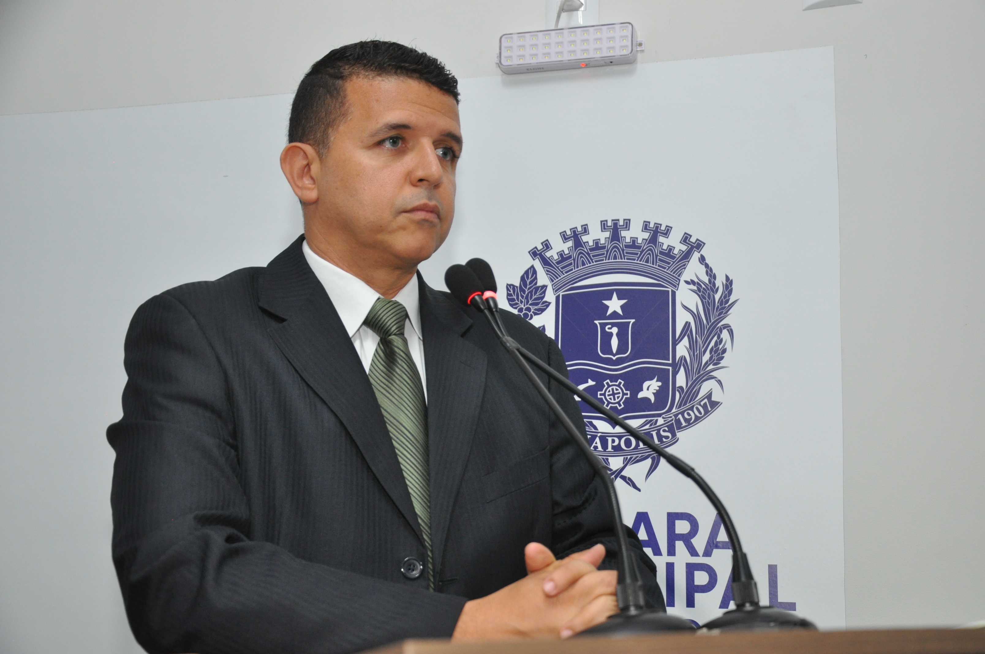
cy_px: 327
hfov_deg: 33.4
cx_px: 492
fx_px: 1640
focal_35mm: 60
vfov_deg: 22.6
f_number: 5.6
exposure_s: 1/60
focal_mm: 40
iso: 800
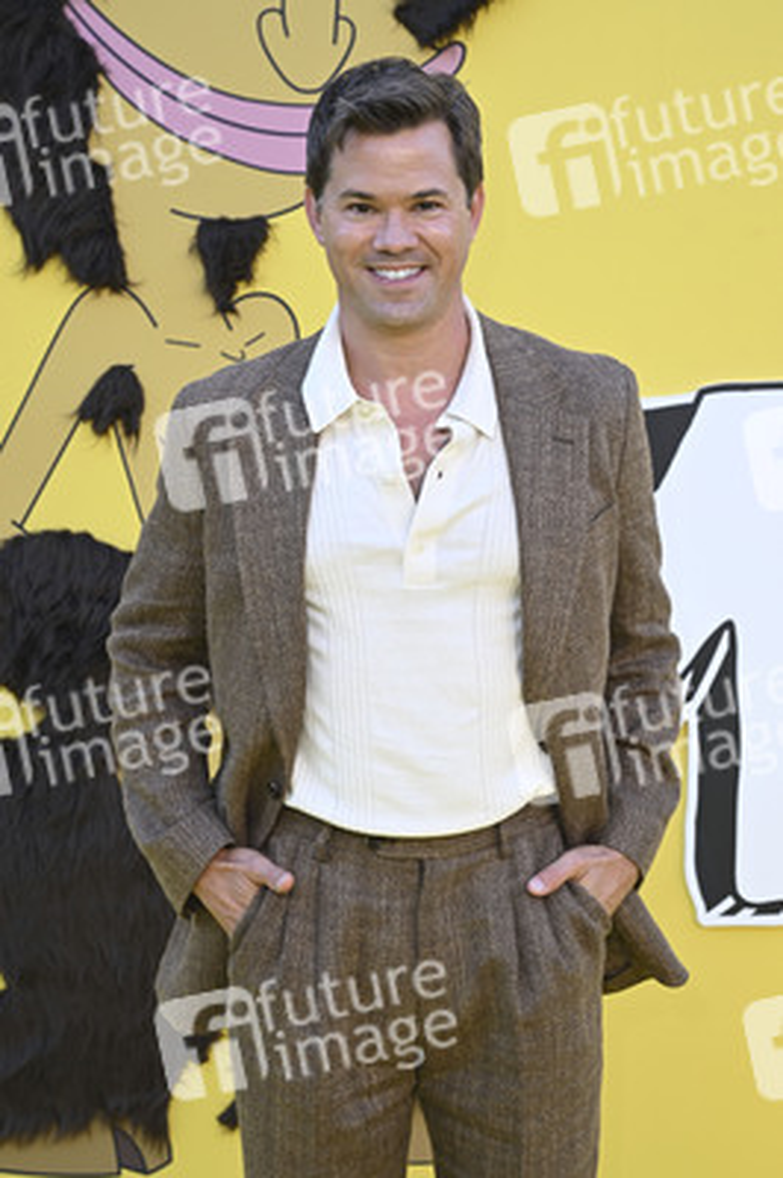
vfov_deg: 26.0
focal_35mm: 78
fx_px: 2549
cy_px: 589
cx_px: 392
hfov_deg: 17.5
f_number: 7.1
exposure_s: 1/200
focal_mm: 78
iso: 640
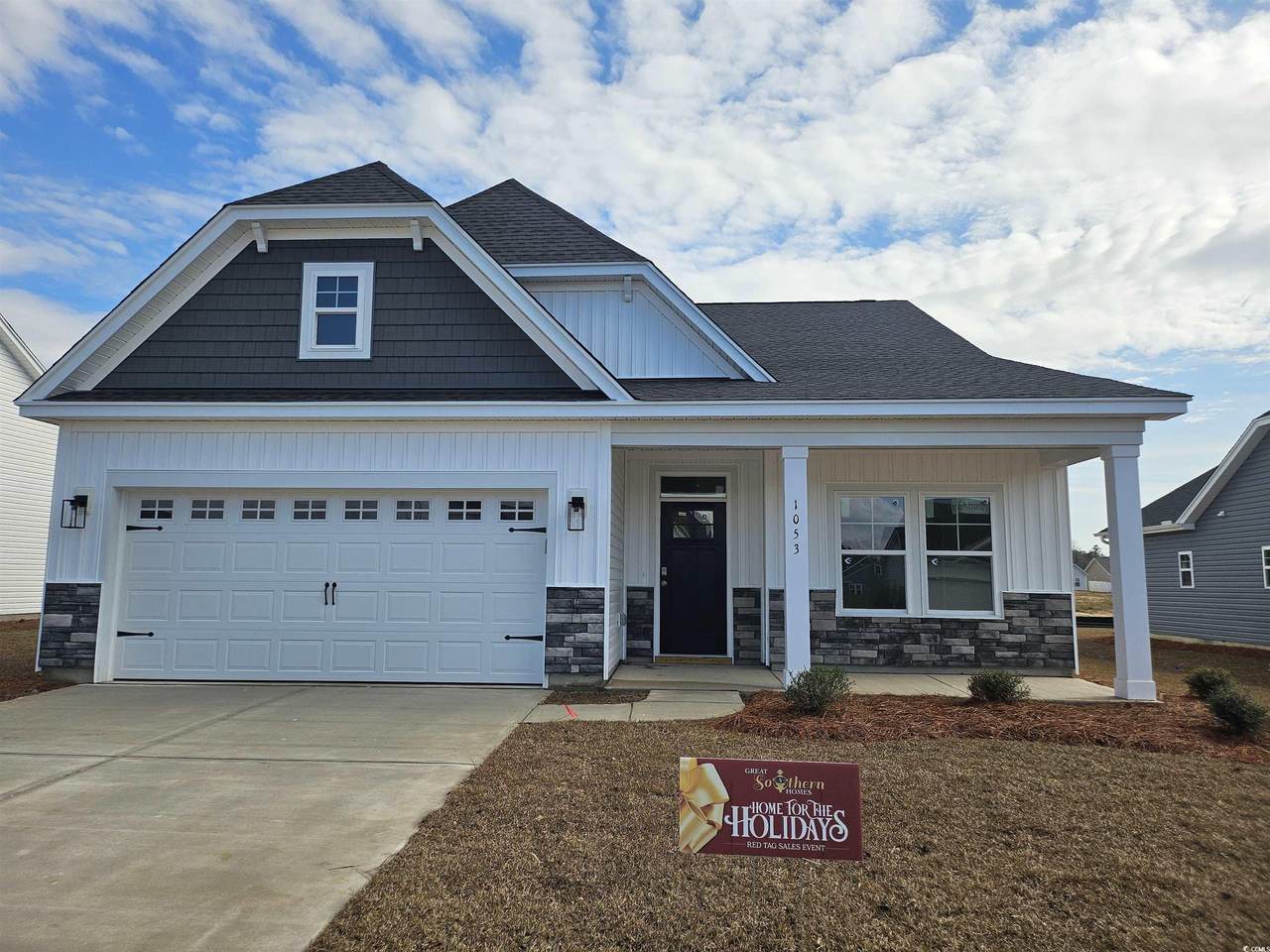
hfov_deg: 71.6
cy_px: 476
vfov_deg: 56.8
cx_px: 635
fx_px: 881
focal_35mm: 24
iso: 50
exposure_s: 1/4579
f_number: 1.8
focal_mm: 5
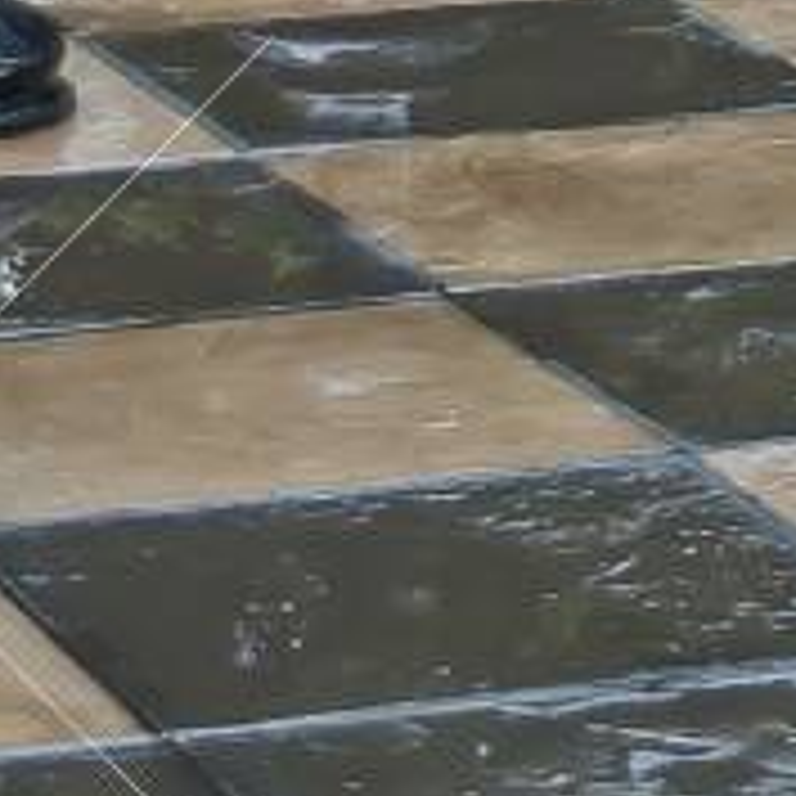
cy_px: -535
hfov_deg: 5.7
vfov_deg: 5.8
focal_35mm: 299
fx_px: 7779
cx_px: 1466
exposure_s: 1/50
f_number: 4.5
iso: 200
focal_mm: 32
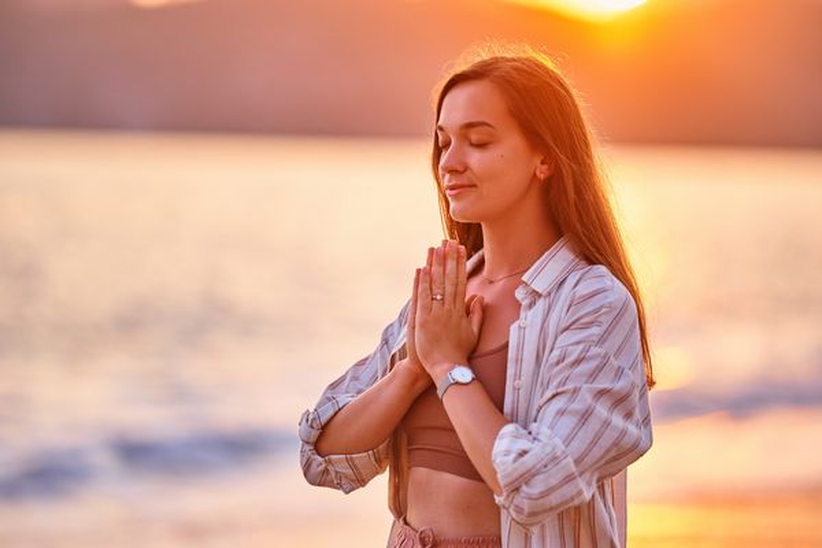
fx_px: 3082
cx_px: 411
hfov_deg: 15.2
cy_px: 274
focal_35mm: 135
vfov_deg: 10.2
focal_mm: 135
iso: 100
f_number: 1.8
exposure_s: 1/1000
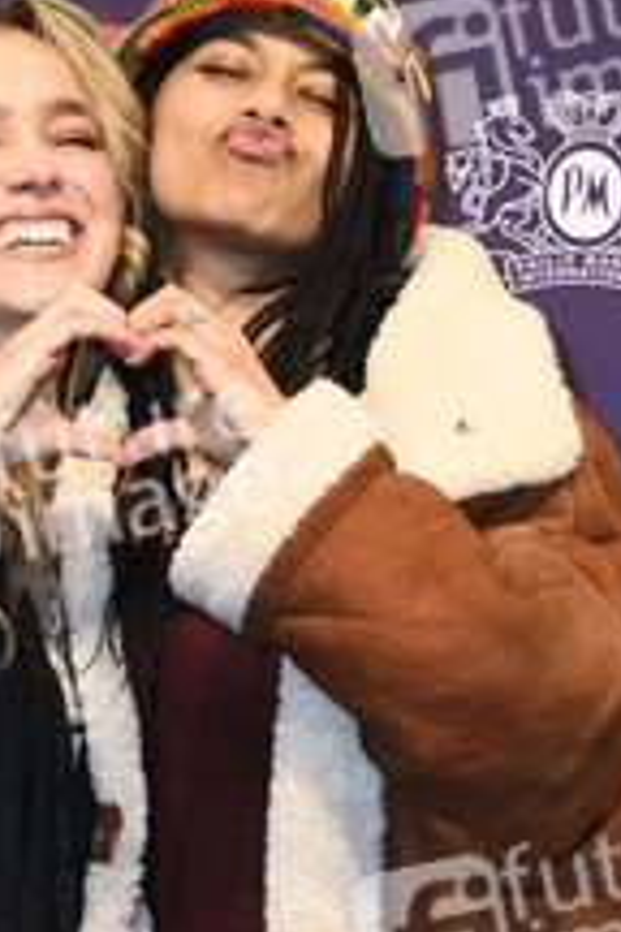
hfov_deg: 9.0
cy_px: 703
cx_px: 181
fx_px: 3933
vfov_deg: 13.5
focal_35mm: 152
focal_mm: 82
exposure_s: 1/250
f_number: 5.6
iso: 500
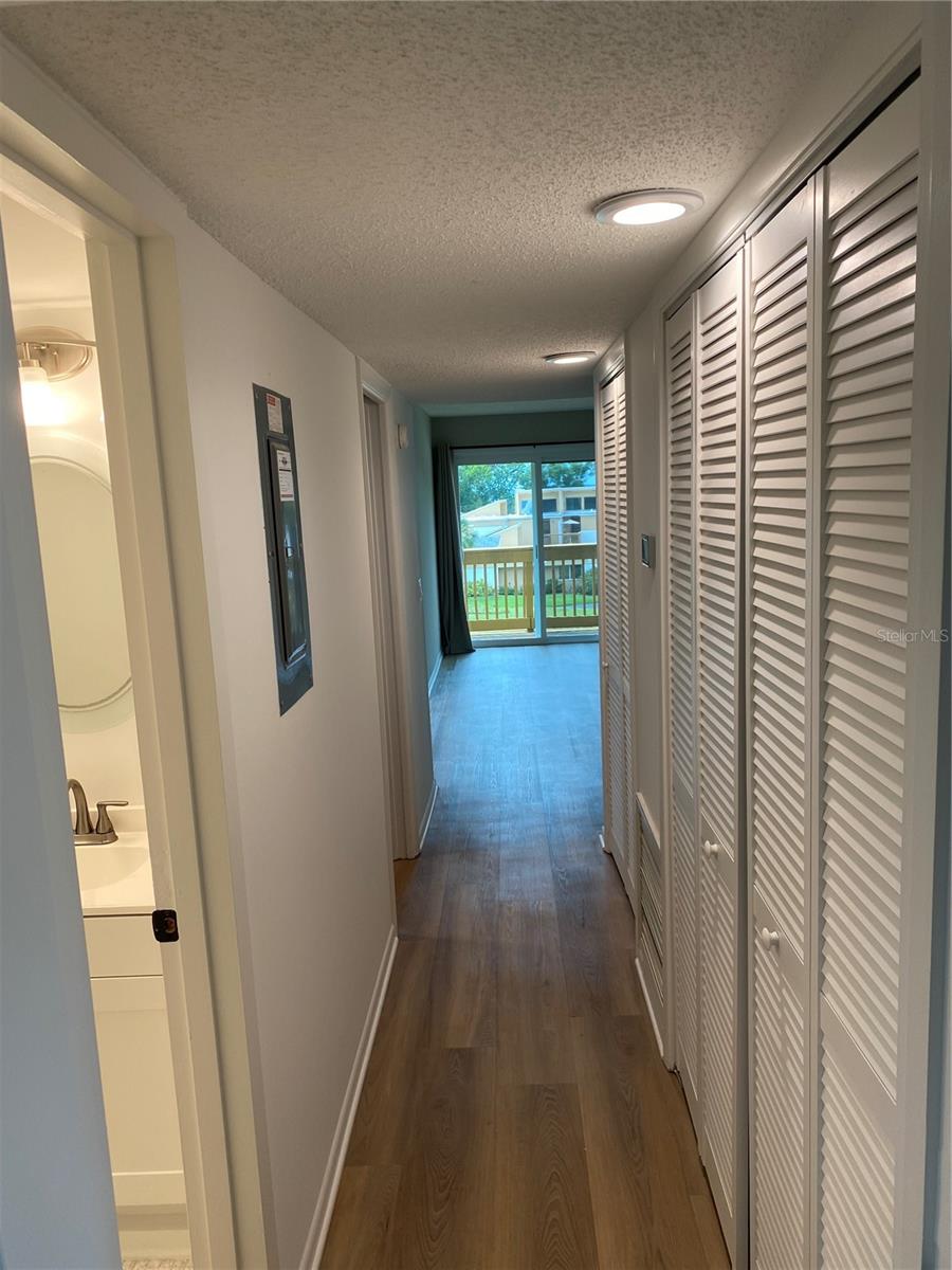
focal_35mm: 26
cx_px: 476
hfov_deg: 53.1
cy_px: 635
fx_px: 953
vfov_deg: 67.3
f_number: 1.8
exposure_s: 1/120
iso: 100
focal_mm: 4.25
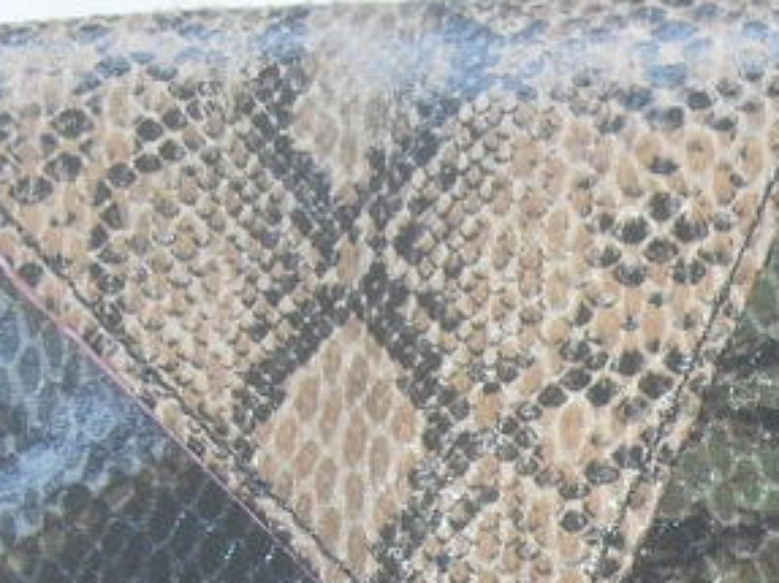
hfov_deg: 14.5
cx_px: 1064
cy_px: 860
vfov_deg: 11.1
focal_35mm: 129
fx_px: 2902
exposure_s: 1/45
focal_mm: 6.3
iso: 100
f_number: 2.8
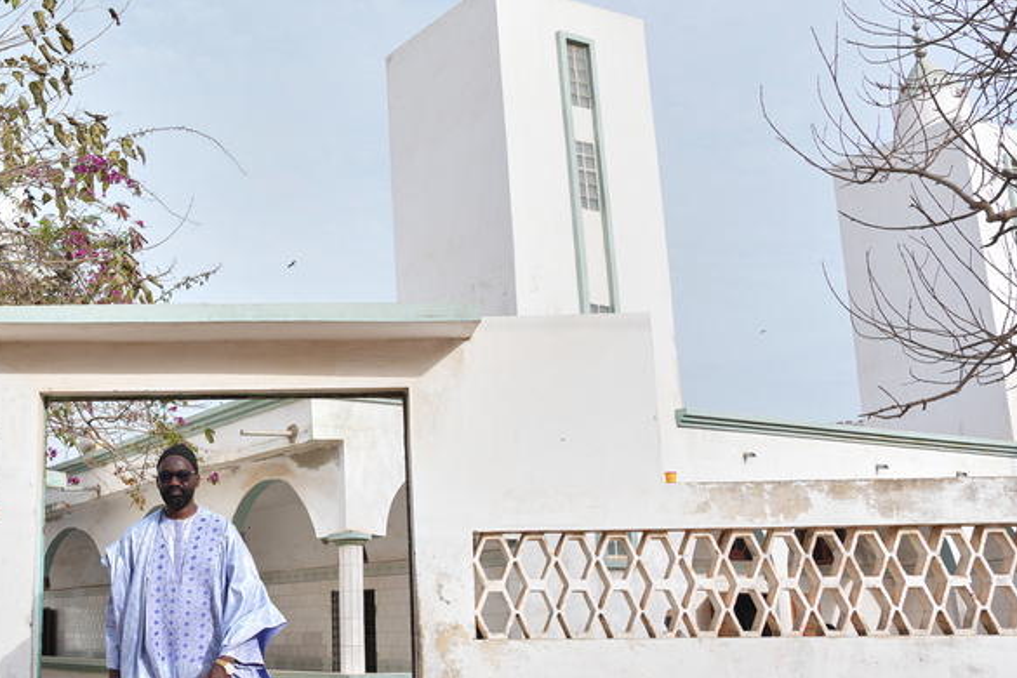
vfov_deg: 31.9
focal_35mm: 42
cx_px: 183
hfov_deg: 43.9
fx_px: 1186
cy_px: 356
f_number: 4.5
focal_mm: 24
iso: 100
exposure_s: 1/400
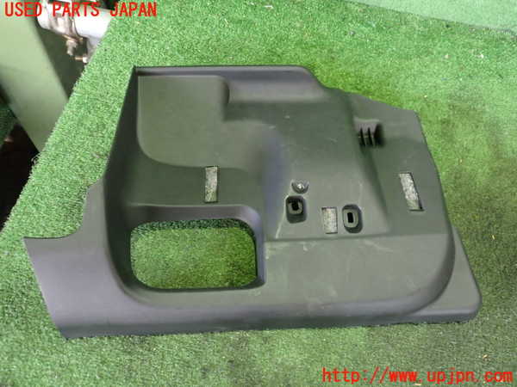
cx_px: 258
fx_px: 448
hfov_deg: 60.0
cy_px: 194
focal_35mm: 30
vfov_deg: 46.8
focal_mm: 5.4
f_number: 2.3
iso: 800
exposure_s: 1/30
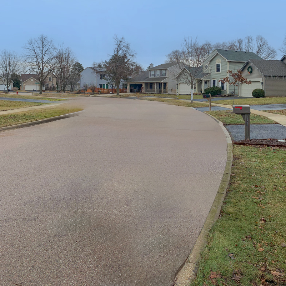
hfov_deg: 52.5
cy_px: 95
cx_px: 143
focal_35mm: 31
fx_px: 290
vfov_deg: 51.5
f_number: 1.8
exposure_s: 1/749
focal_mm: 4.25
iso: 25
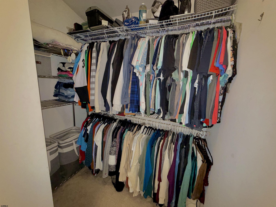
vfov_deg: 85.7
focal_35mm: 14
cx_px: 138
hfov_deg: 102.1
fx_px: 112
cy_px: 104
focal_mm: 2.22
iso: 200
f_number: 2.2
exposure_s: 1/40
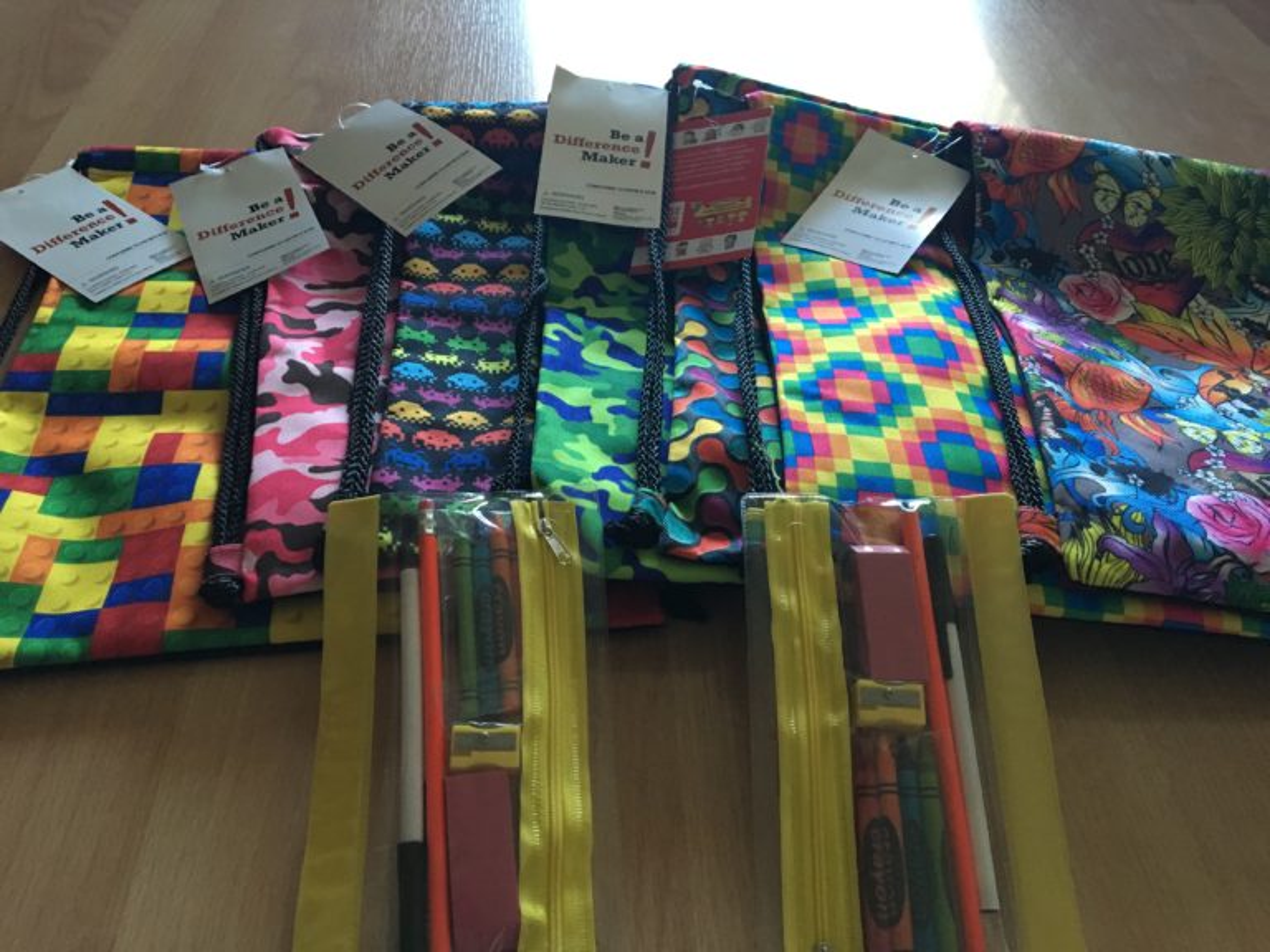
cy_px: 476
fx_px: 1064
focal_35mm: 29
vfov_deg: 48.2
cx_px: 635
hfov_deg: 61.7
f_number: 2.2
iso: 200
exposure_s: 1/17
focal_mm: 4.15
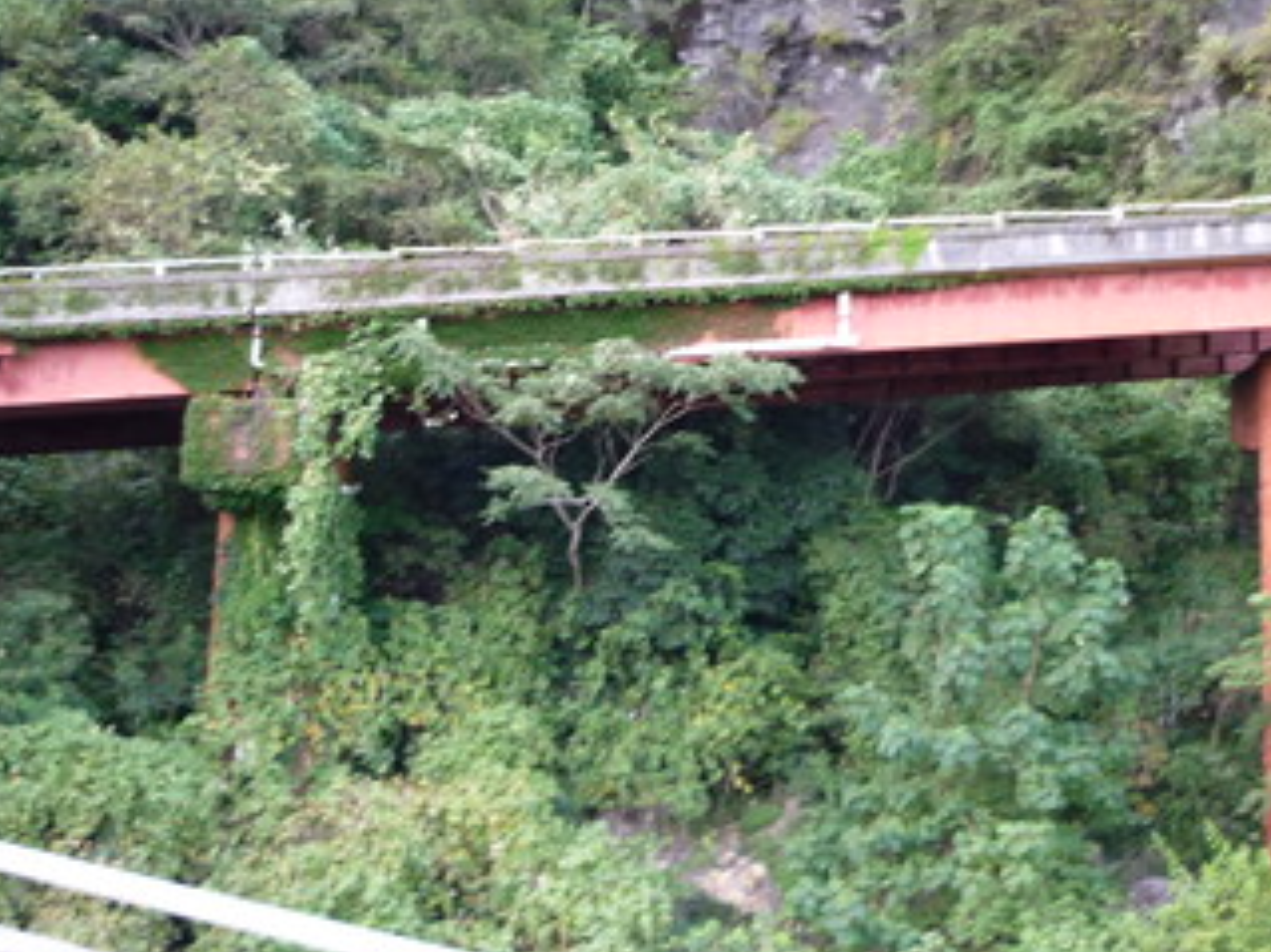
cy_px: 378
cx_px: 657
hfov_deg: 36.2
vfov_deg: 27.4
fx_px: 1945
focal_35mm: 53
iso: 100
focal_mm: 5.5
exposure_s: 1/30
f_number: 2.8
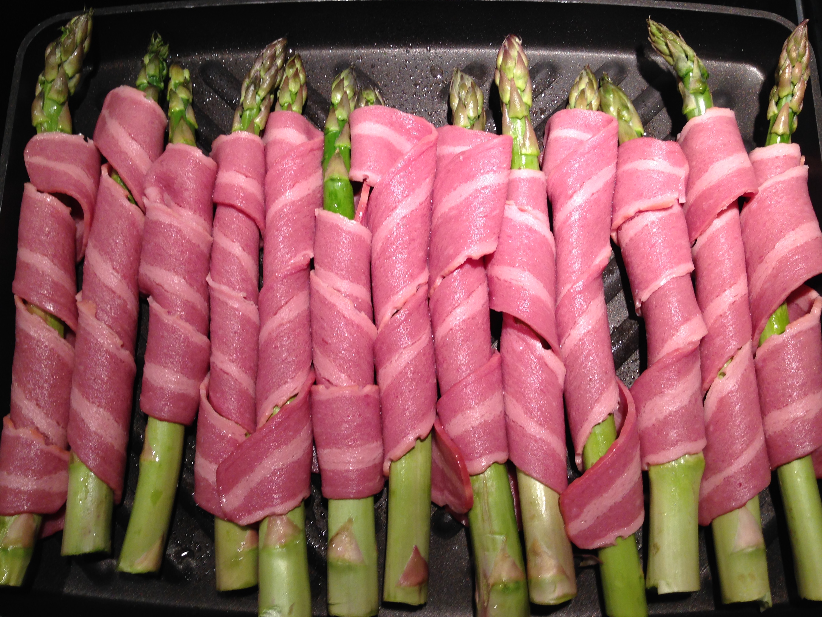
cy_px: 299
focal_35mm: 36
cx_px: 398
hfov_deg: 51.3
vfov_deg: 39.7
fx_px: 855
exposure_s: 1/24
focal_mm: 4.12
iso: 50
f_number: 2.4
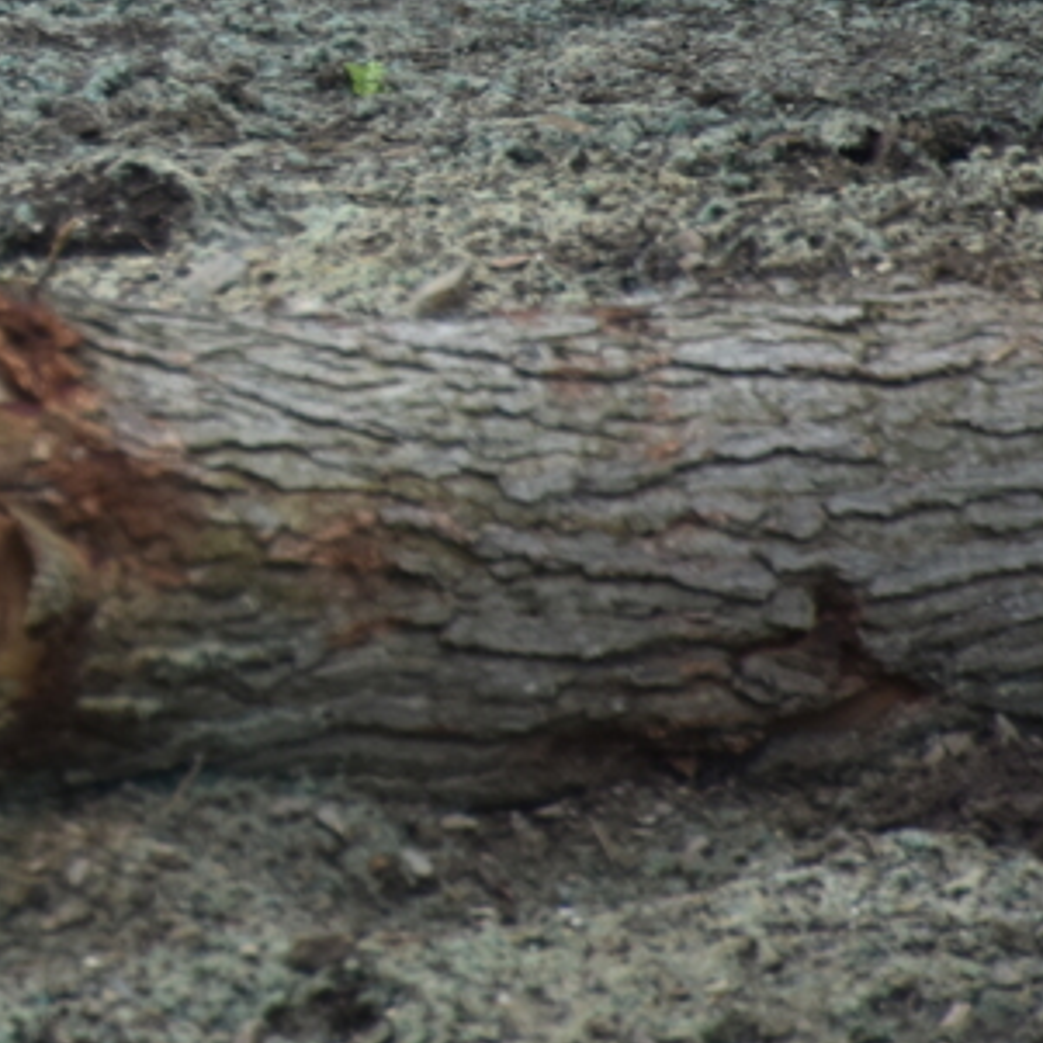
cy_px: -367
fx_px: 37020
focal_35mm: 1086
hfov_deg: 1.6
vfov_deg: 1.6
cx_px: -1095
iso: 500
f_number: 5.6
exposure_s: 1/640
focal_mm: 300
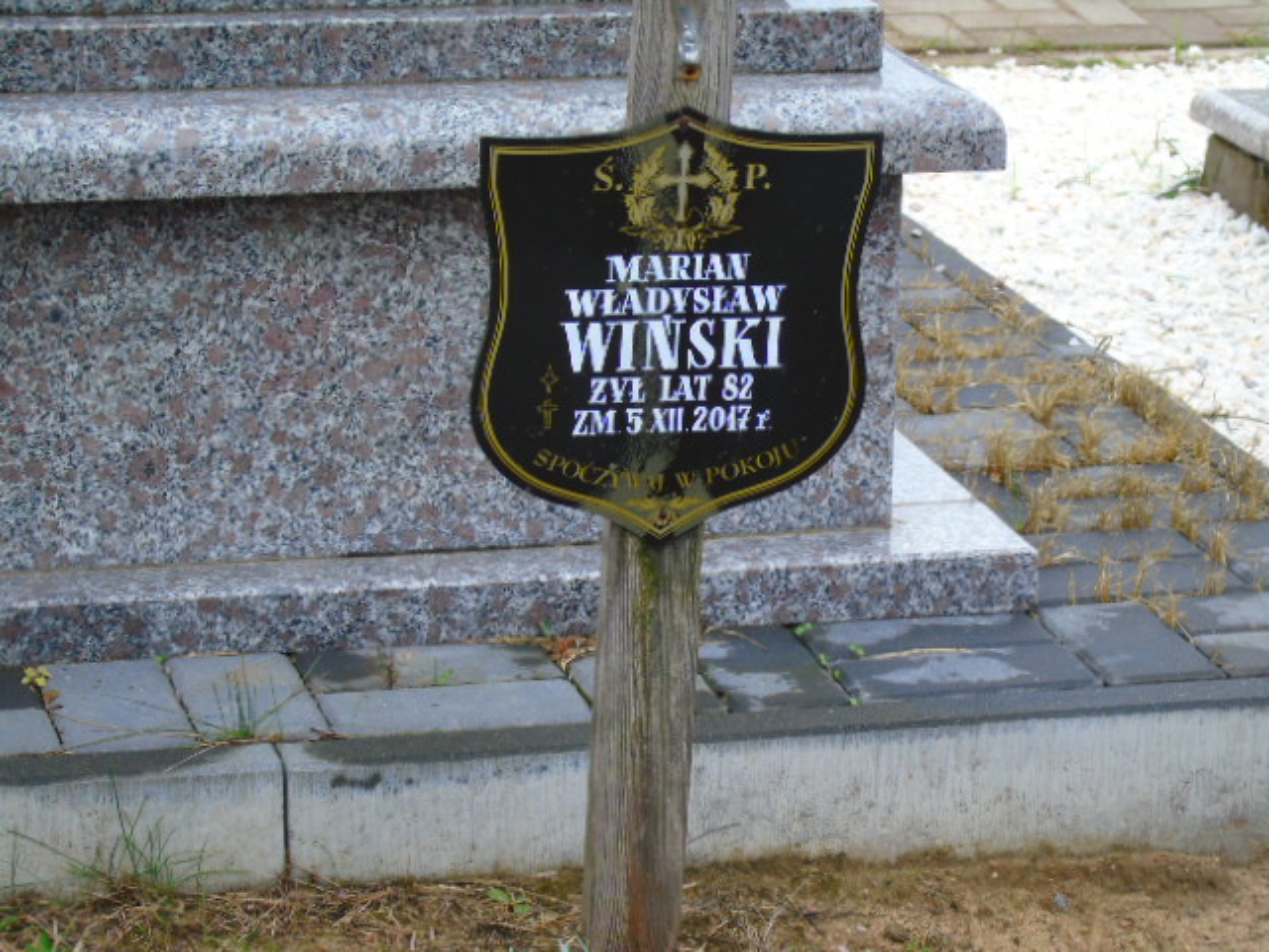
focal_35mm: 124
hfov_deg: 15.9
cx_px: 634
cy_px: 476
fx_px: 4546
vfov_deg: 12.0
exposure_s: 1/30
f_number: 4.6
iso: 80
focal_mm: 22
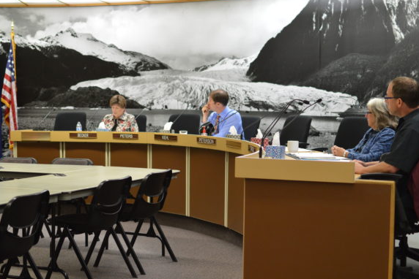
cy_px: 126
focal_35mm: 60
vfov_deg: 22.8
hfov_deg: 33.6
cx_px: 209
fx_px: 694
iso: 800
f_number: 2.2
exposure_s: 1/250
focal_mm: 35
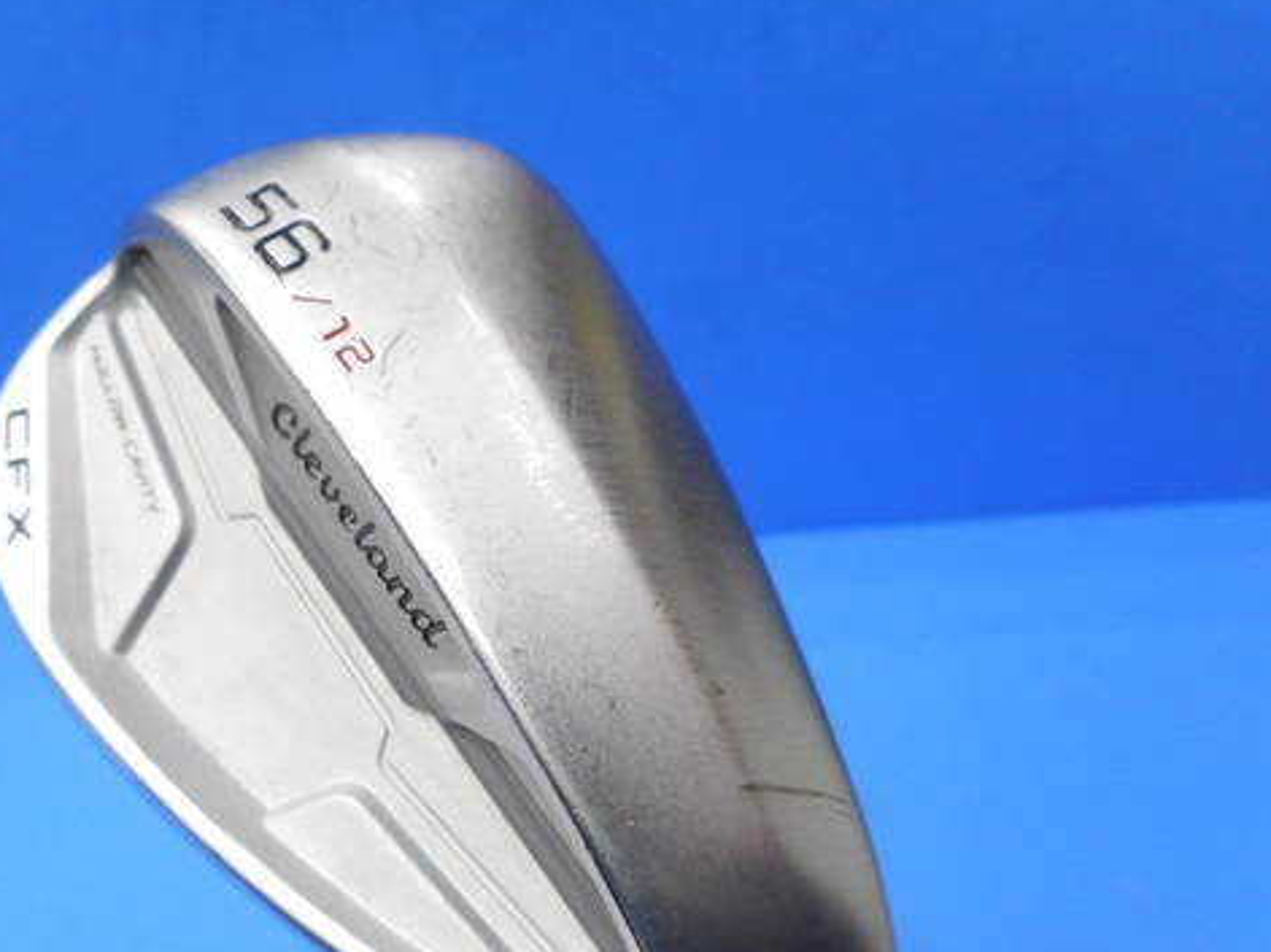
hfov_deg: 53.3
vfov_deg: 41.2
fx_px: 1248
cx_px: 461
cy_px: 634
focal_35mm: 34
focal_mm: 4.5
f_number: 3.7
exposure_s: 1/30
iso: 100
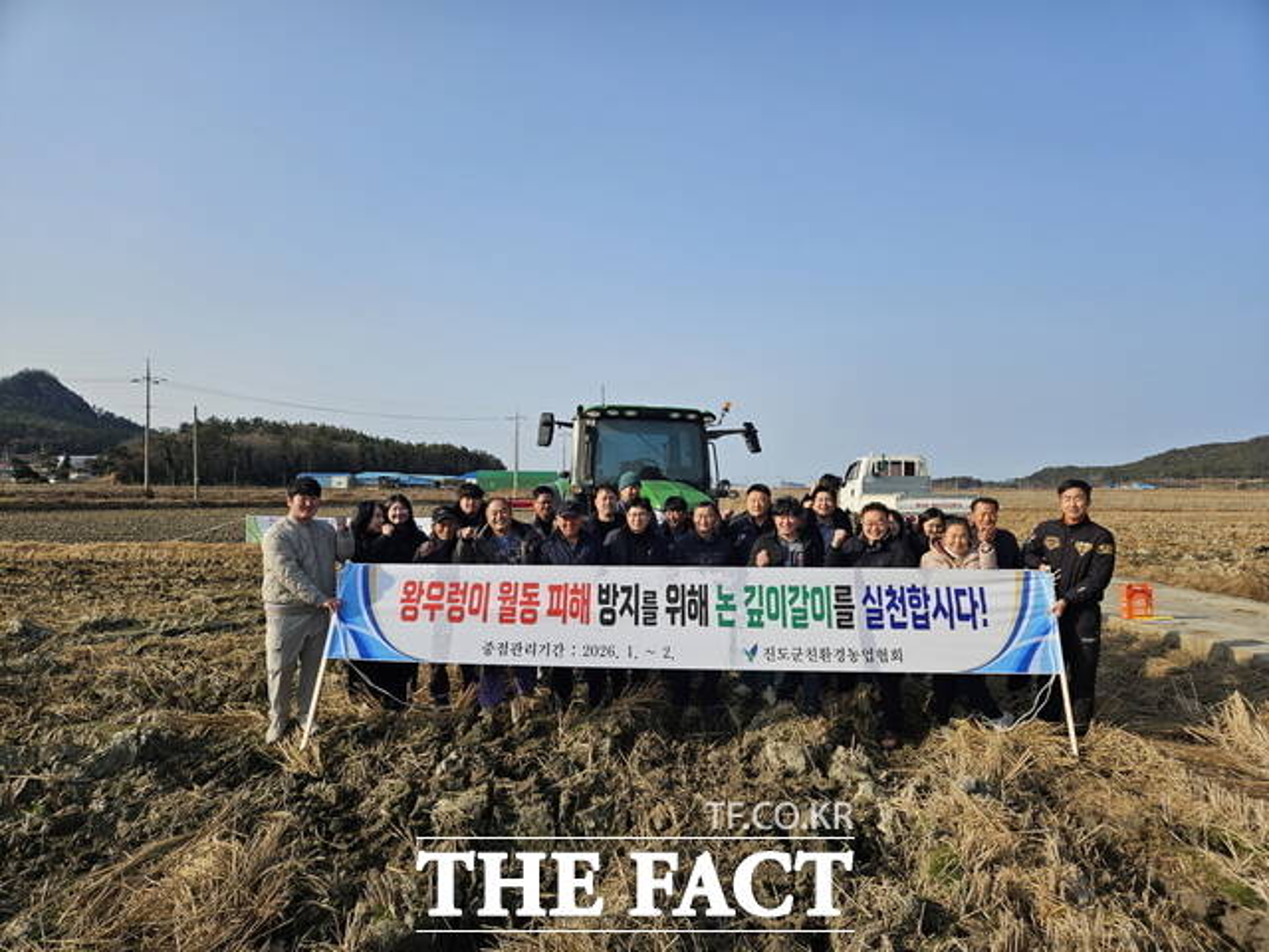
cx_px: 634
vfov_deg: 58.9
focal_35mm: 23
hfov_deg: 73.9
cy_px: 476
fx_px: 843
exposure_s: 1/1946
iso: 25
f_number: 1.8
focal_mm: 5.4
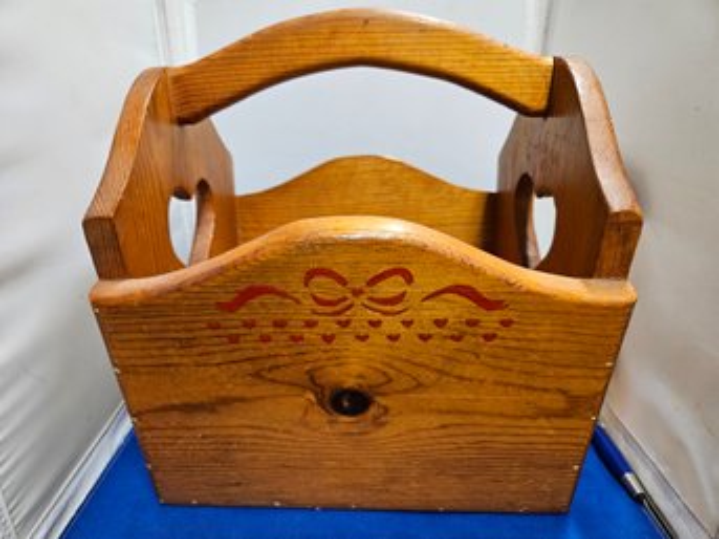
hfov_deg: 73.9
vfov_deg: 58.8
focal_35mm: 23
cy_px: 270
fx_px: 478
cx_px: 360
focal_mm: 5.4
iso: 800
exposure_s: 1/120
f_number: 1.8
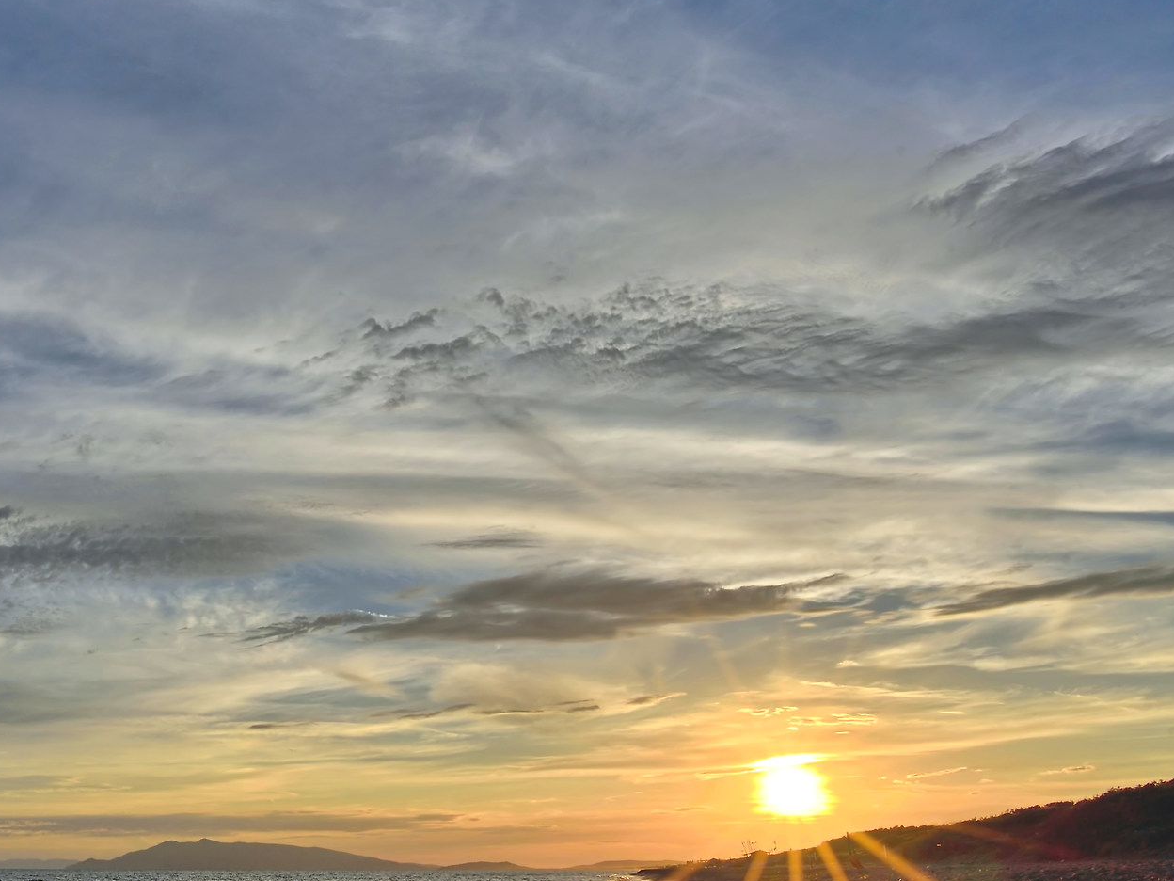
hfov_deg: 46.9
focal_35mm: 37
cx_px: 199
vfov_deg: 38.6
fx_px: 1255
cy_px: 473
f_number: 16
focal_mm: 20
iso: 50
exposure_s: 1/160
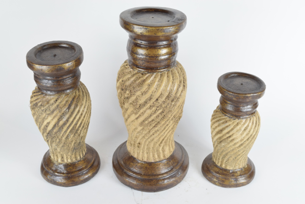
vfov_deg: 29.9
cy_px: 102
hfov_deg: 43.6
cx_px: 152
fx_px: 381
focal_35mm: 45
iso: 800
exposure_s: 1/125
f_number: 8
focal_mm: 30
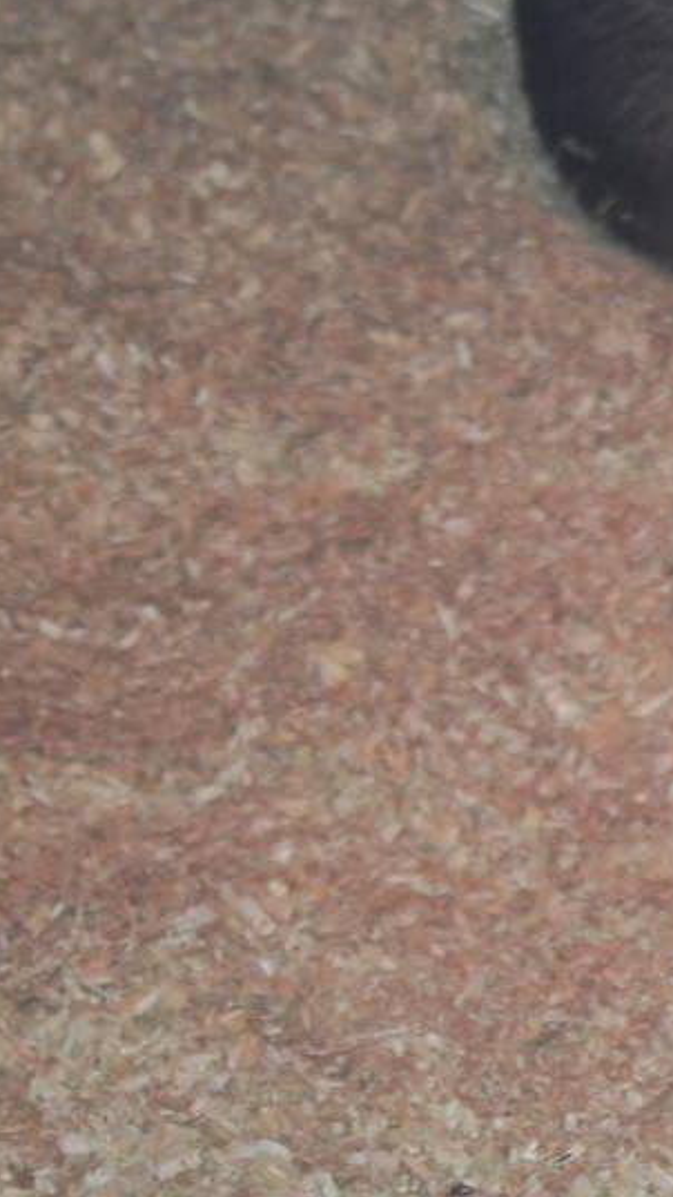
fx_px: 10407
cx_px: 1729
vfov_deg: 6.6
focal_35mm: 328
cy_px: 788
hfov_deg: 3.6
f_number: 4
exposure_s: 1/125
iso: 280
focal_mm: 70
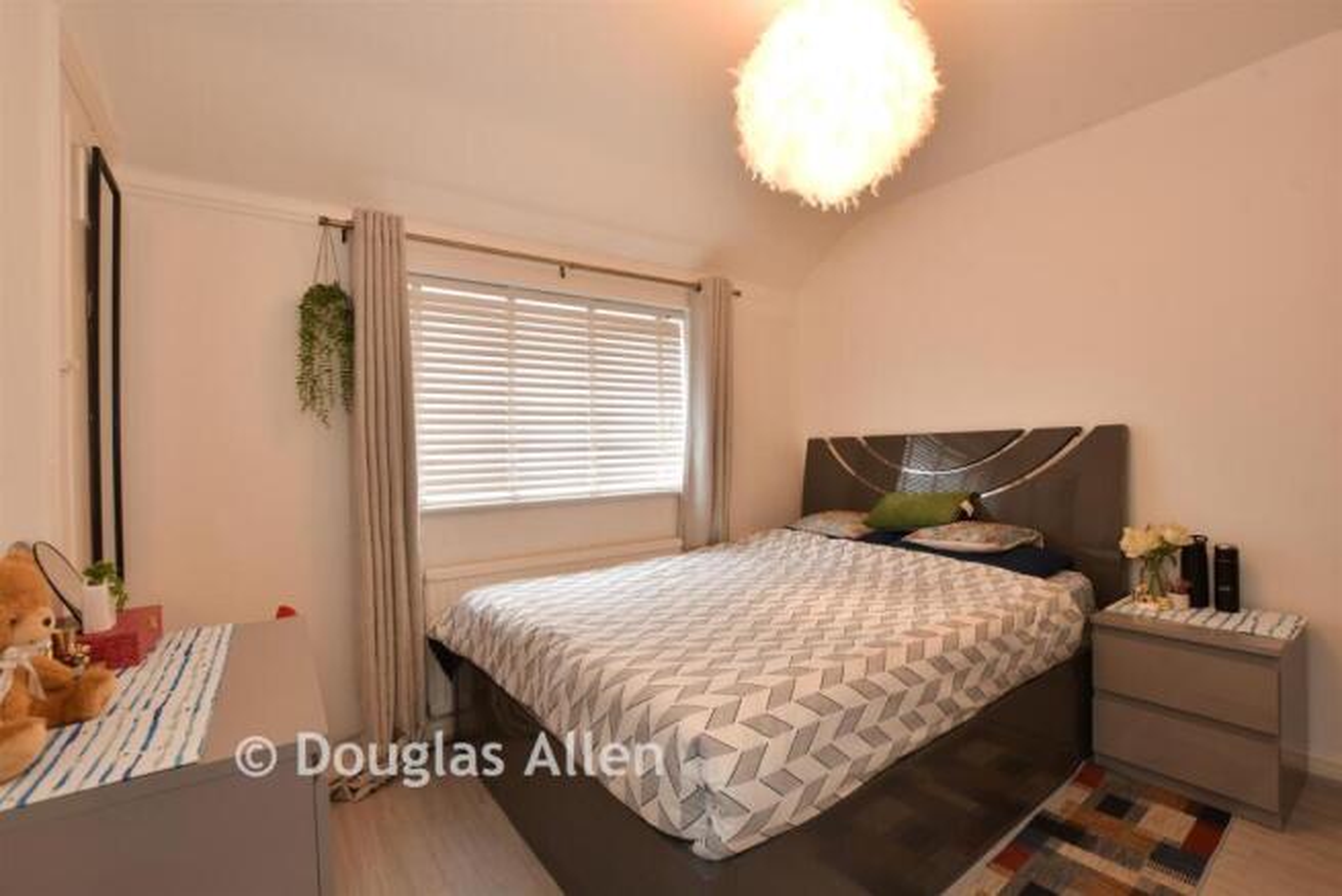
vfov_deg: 77.4
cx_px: 671
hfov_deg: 100.4
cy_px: 448
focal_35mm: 15
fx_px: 559
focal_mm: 10
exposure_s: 1
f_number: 8
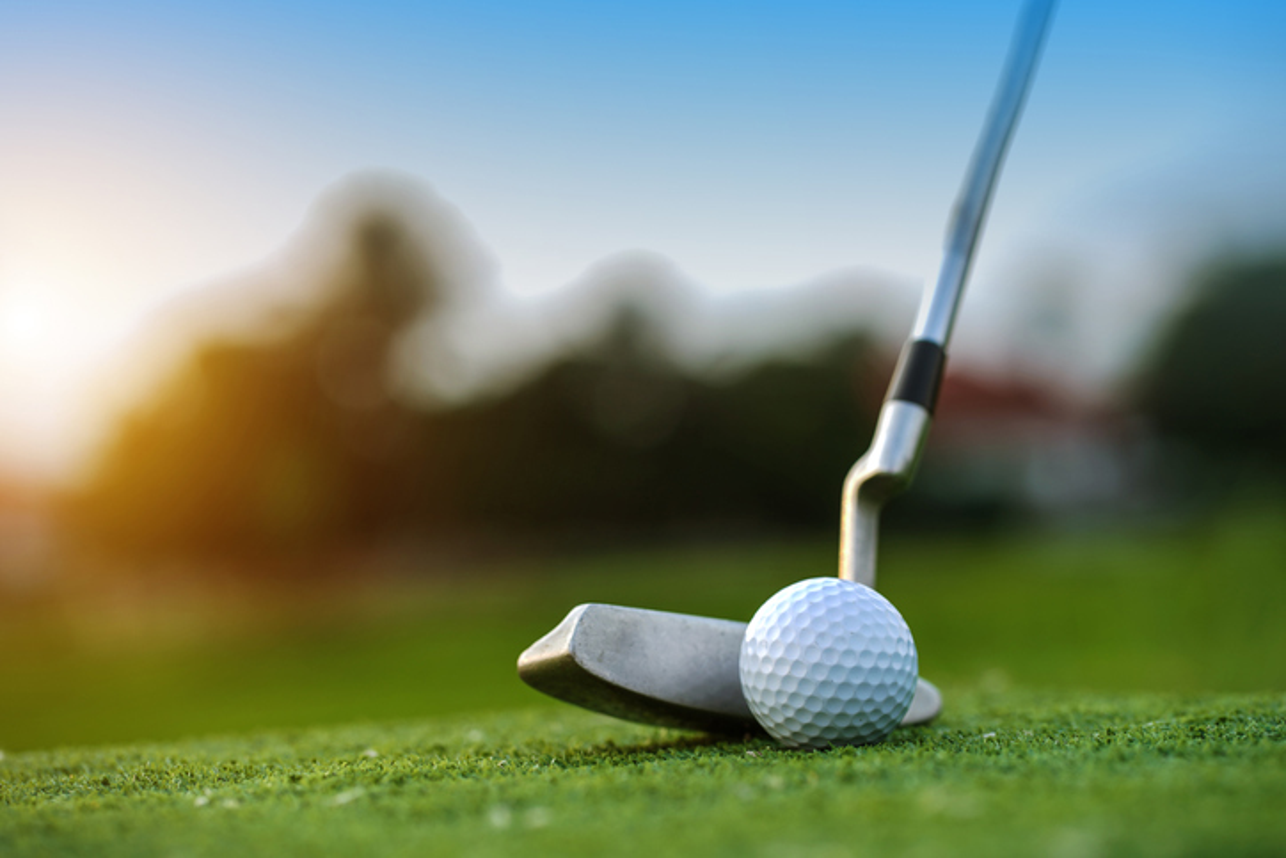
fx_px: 3037
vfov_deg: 16.1
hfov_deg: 23.9
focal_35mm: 85
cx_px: 643
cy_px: 429
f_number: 4.5
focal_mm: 85
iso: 50
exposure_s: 1/60
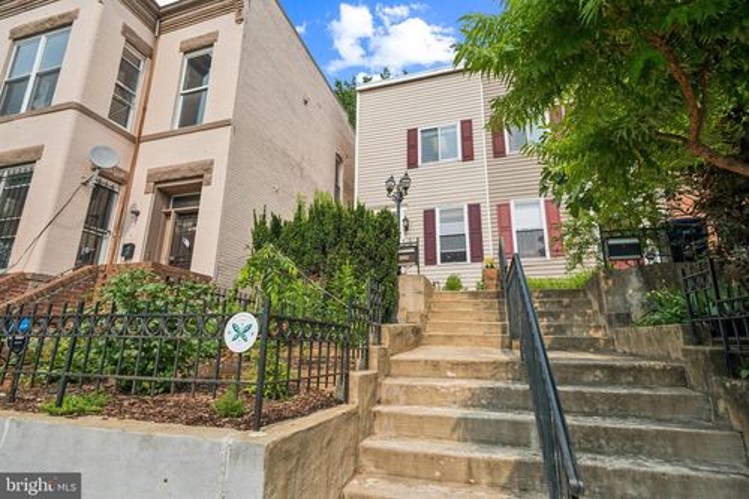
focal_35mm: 17
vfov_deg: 70.4
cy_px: 250
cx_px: 374
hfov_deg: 93.3
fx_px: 354
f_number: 6.4
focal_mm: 11.6
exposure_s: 1/250
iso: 125
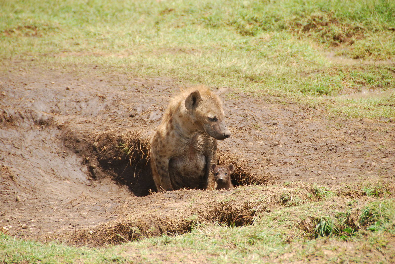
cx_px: 198
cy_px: 132
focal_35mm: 300
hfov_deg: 6.9
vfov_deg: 4.6
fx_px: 3296
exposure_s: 1/400
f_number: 5.6
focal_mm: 200
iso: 200
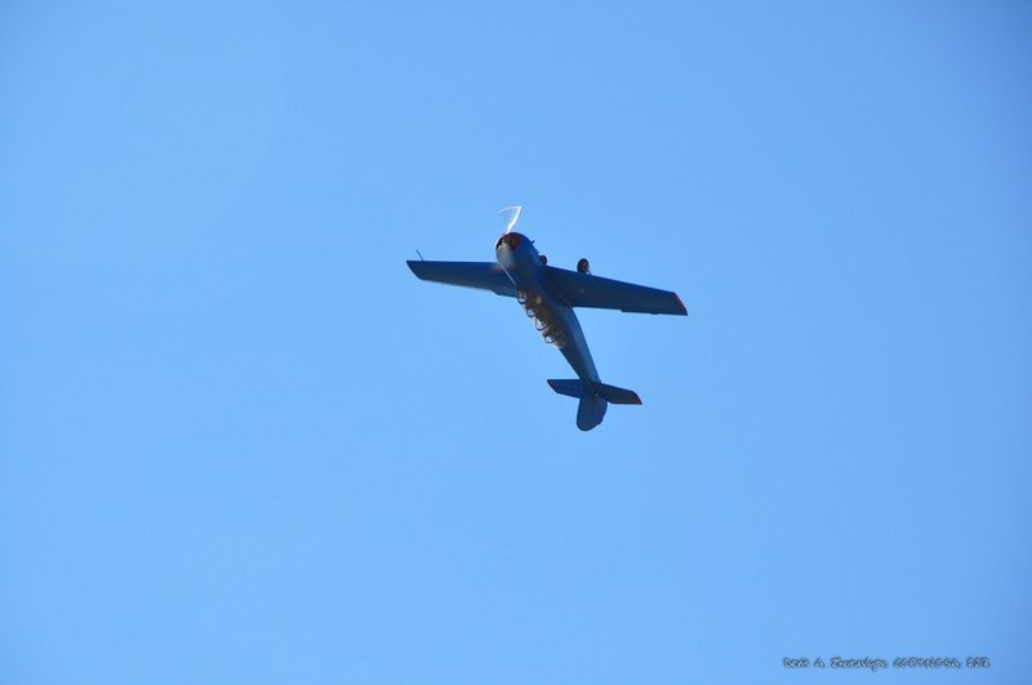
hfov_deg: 11.0
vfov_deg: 7.3
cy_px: 342
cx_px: 516
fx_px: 5367
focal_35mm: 188
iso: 200
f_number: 8
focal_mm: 125
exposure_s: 1/250
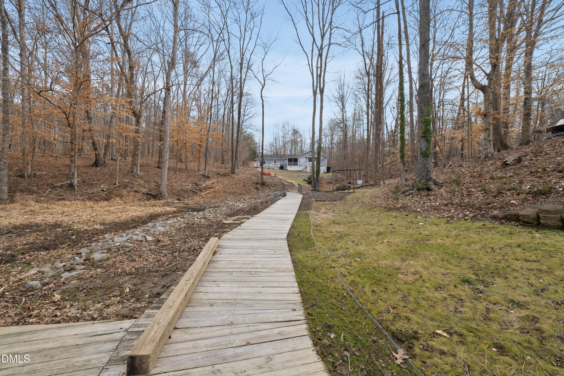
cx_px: 282
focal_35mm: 13
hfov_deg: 108.3
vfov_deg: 85.5
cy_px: 188
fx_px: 204
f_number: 7.1
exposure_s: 1/30
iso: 100
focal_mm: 13
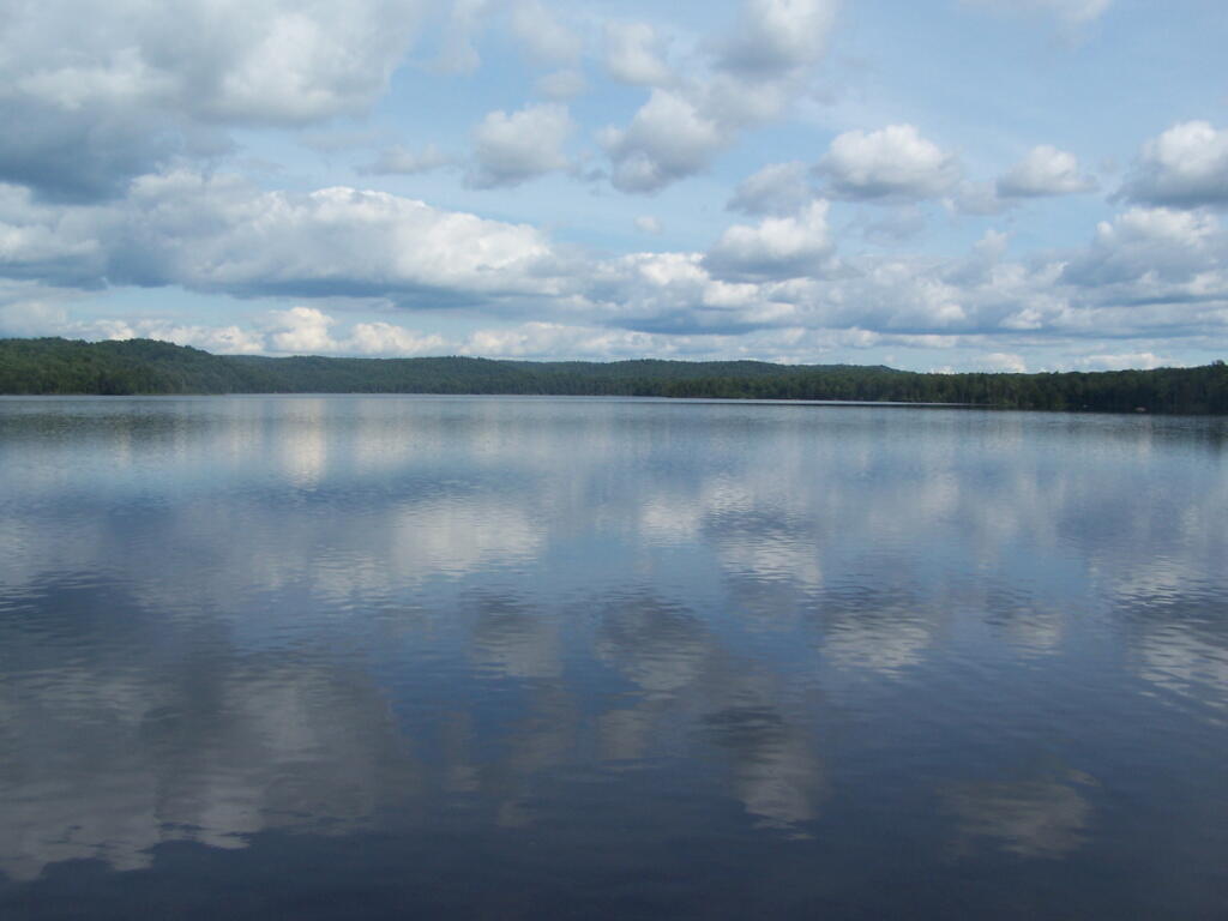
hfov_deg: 49.0
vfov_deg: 37.7
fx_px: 1348
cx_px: 614
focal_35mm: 38
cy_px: 460
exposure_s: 1/1000
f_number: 4
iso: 80
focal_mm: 6.3
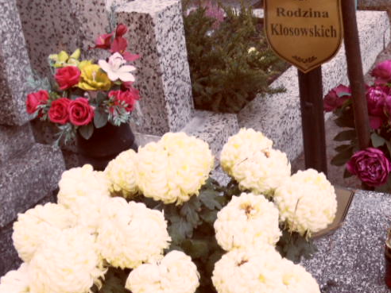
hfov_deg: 37.3
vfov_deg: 29.0
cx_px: 292
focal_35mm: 50
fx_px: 565
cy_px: 114
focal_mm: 3.9
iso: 100
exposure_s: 1/30
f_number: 3.2
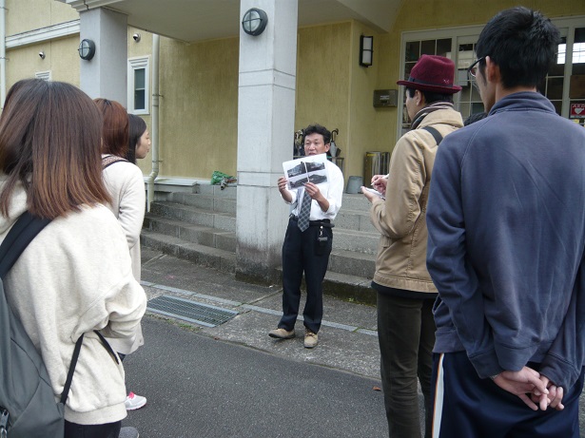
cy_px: 219
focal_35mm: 28
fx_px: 473
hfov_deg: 63.5
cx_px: 292
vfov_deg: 49.7
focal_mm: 4.6
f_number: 2.8
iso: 100
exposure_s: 1/60
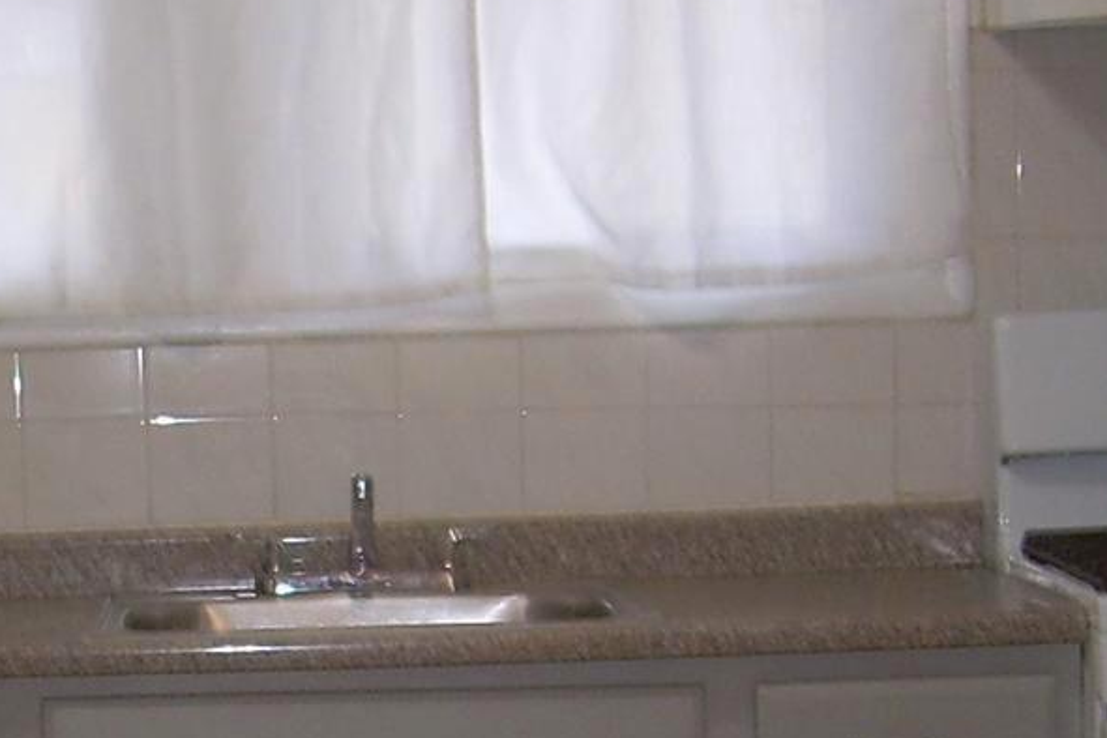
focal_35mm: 137
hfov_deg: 14.9
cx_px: 170
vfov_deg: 9.9
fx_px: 4212
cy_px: 719
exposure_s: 1/30
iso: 50
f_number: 2.8
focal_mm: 6.3
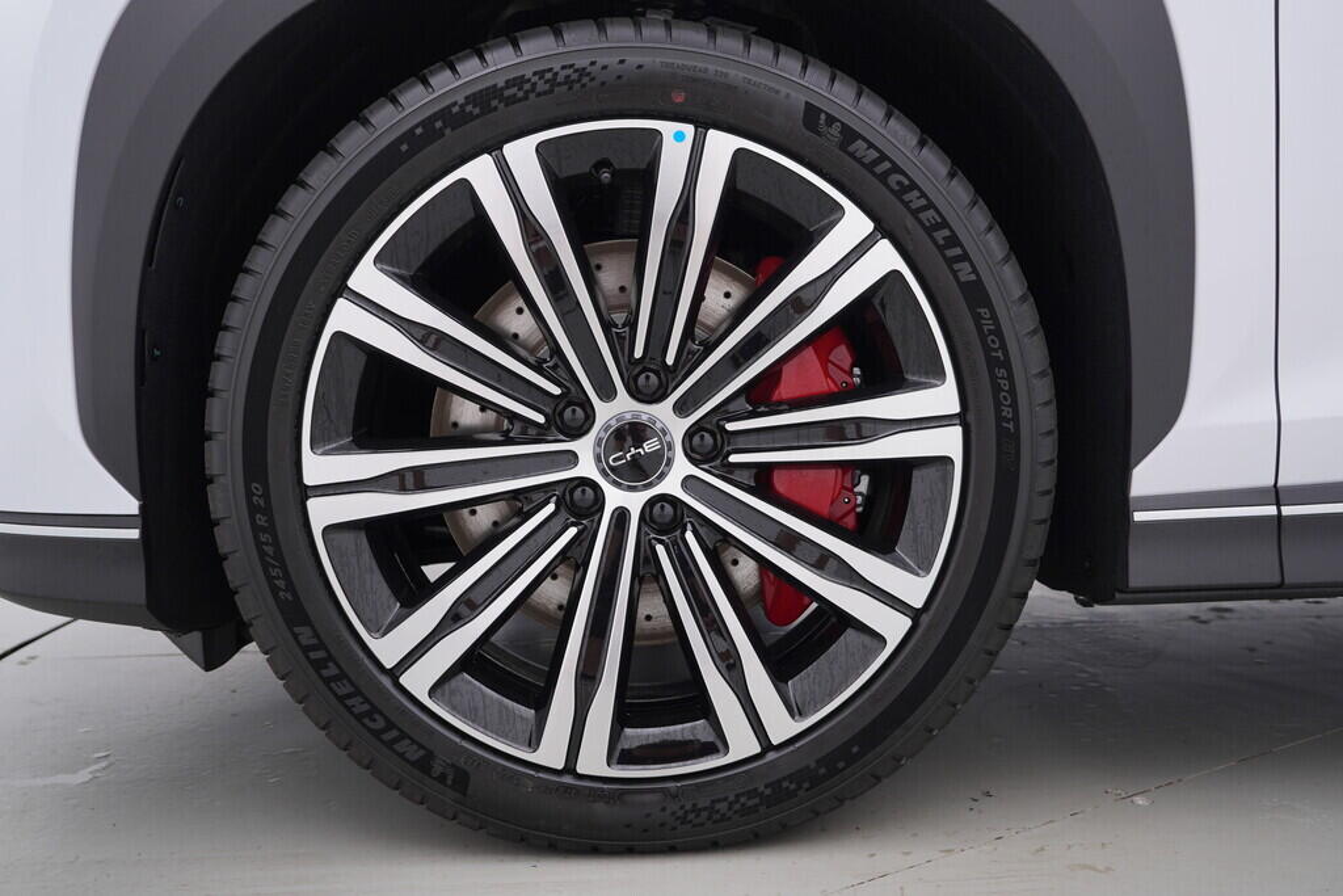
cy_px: 448
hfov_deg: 53.1
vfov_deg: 36.9
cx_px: 672
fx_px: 1343
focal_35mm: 36
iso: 125
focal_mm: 24
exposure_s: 1/80
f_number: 4
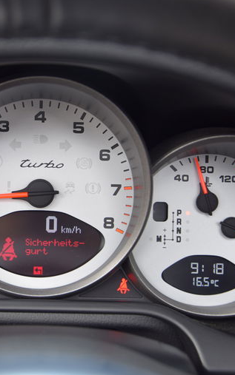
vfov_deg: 23.6
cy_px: 187
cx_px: 32
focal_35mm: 88
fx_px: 901
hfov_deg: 14.7
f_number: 5.6
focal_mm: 38
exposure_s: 1/125
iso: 400
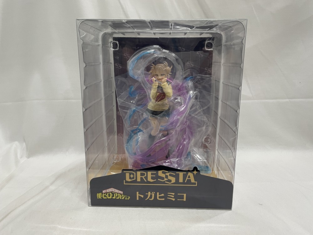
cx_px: 156
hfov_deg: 67.3
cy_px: 118
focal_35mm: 26
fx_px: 235
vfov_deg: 53.1
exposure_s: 1/50
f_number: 1.6
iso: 80
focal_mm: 4.2
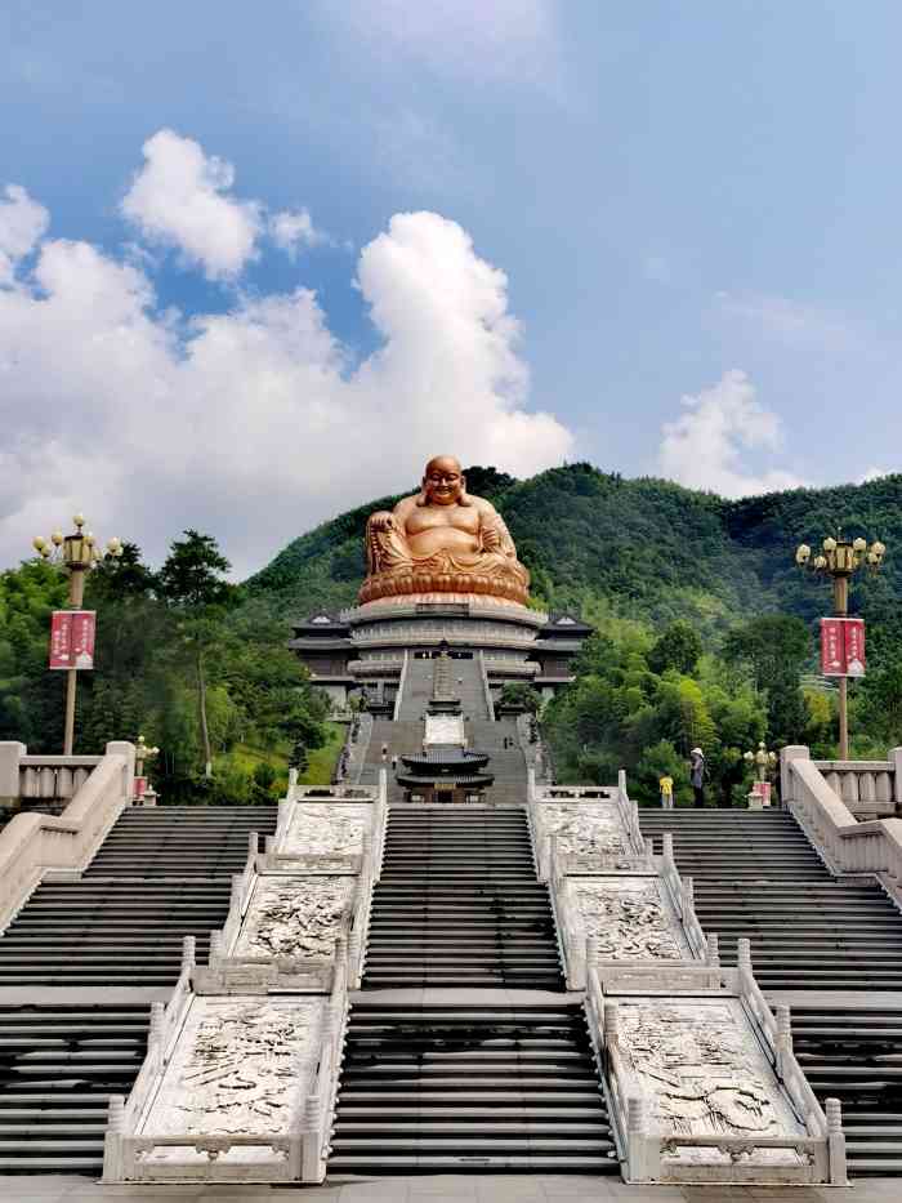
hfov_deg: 35.1
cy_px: 602
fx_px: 1424
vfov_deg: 45.8
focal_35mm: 41
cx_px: 451
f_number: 1.6
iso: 50
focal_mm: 5.56
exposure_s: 1/5000
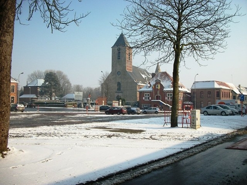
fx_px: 228
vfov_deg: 44.2
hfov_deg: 56.8
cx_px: 124
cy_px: 92
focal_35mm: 32
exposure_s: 1/160
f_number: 8.8
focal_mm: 5.7
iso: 80
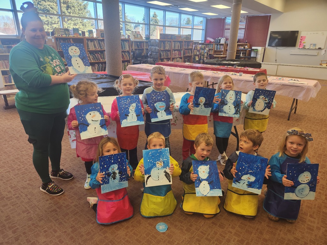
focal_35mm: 23
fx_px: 217
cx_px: 164
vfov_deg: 58.9
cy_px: 122
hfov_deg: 73.9
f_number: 1.8
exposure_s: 1/120
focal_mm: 5.4
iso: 100
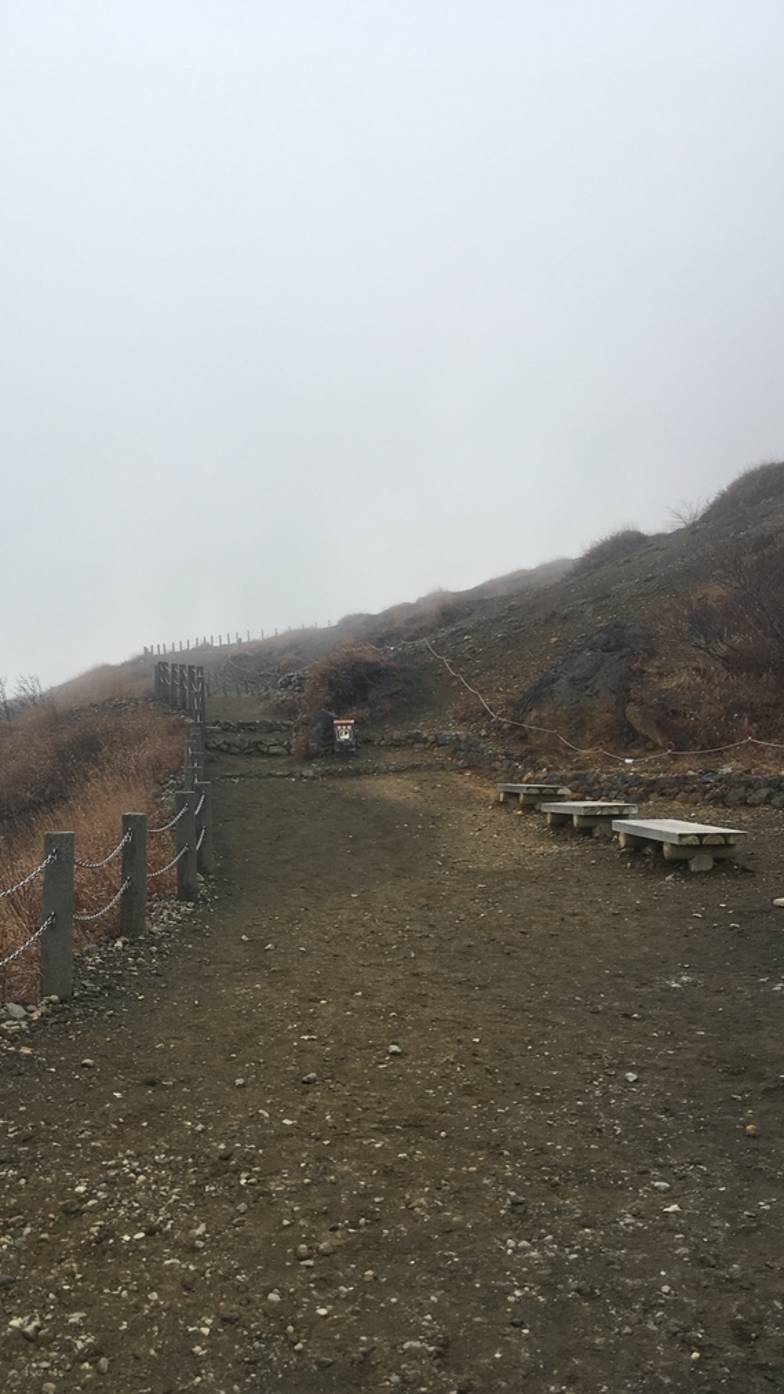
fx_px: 1182
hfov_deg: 36.6
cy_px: 705
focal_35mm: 32
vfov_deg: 61.0
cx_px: 332
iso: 25
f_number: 2.2
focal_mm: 4.15
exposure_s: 1/284
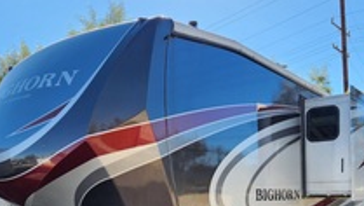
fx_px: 406
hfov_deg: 48.0
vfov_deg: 27.2
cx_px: 218
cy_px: 195
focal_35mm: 42
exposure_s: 1/625
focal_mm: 5.4
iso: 20
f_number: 1.8
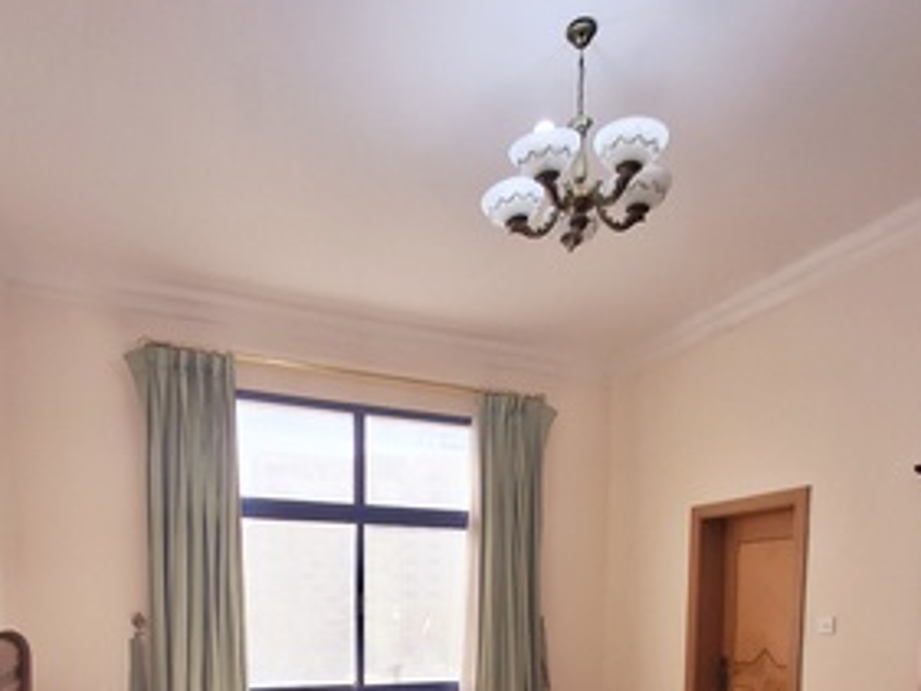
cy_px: 653
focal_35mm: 26
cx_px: 431
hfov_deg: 67.2
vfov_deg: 46.5
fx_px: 692
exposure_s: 1/164
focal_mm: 1.64
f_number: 2.2
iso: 40
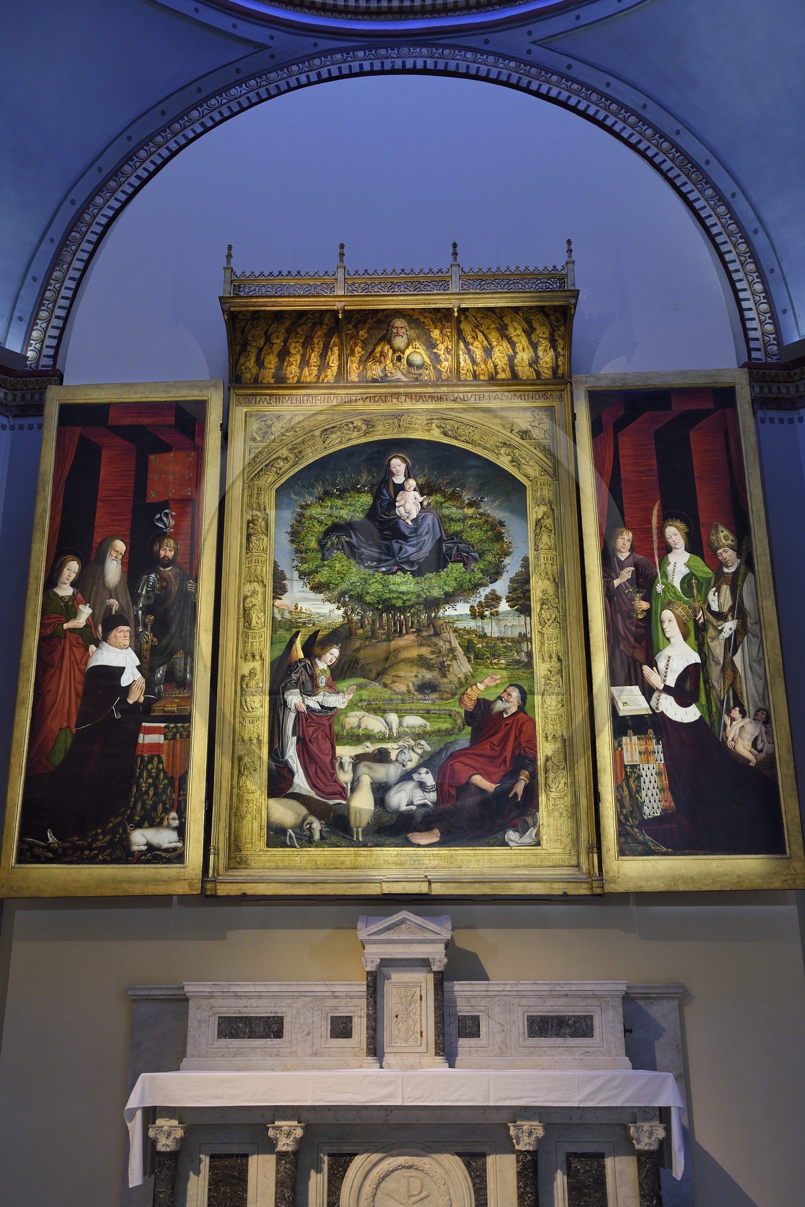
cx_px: 402
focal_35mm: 38
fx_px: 1274
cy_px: 604
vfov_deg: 50.7
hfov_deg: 35.1
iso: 800
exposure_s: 1/2
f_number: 7.1
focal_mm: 38
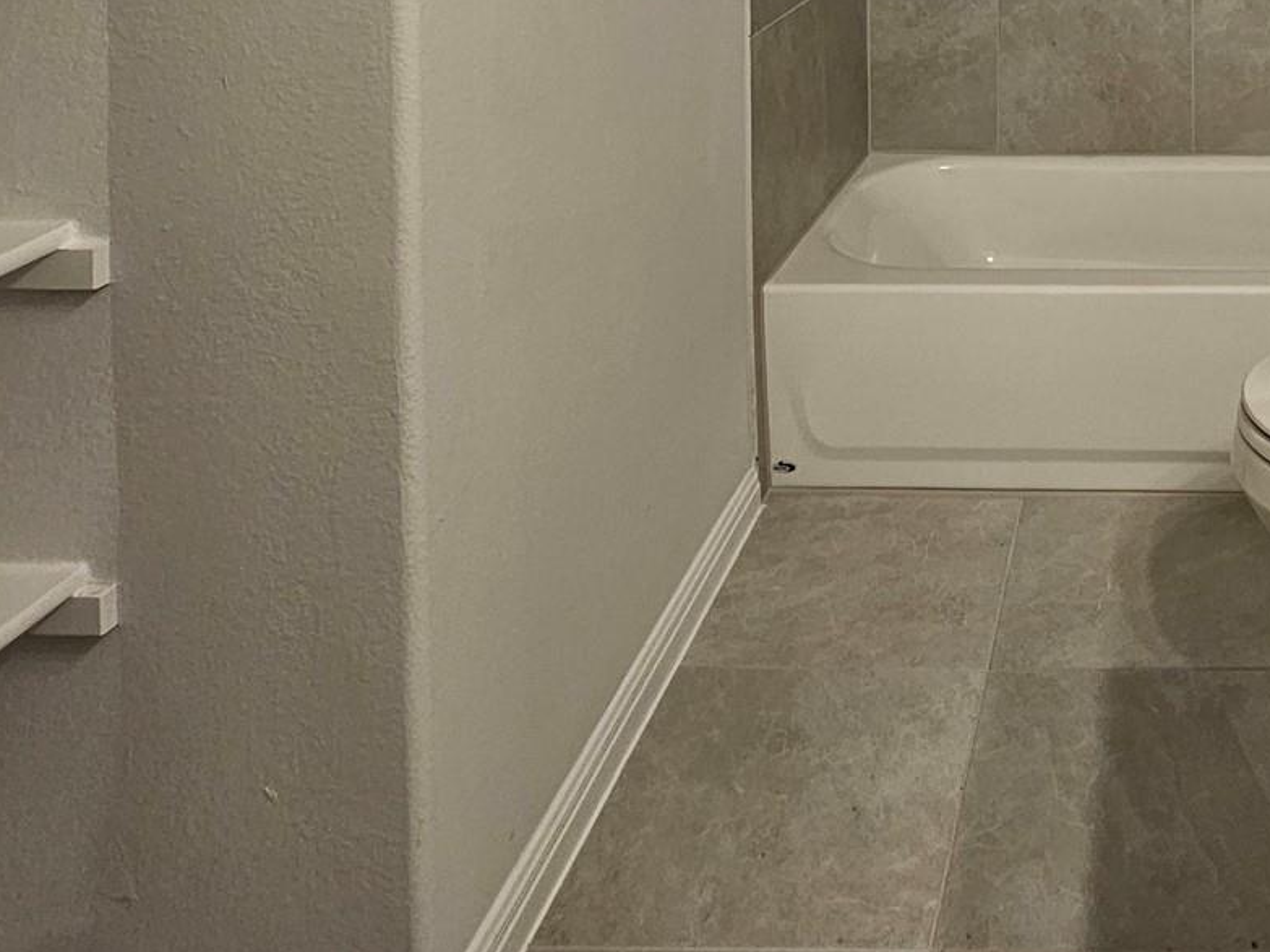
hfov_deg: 47.9
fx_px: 1247
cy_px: -222
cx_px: 1161
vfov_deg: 33.2
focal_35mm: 34
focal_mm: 2.2
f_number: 2.2
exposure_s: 1/60
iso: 125
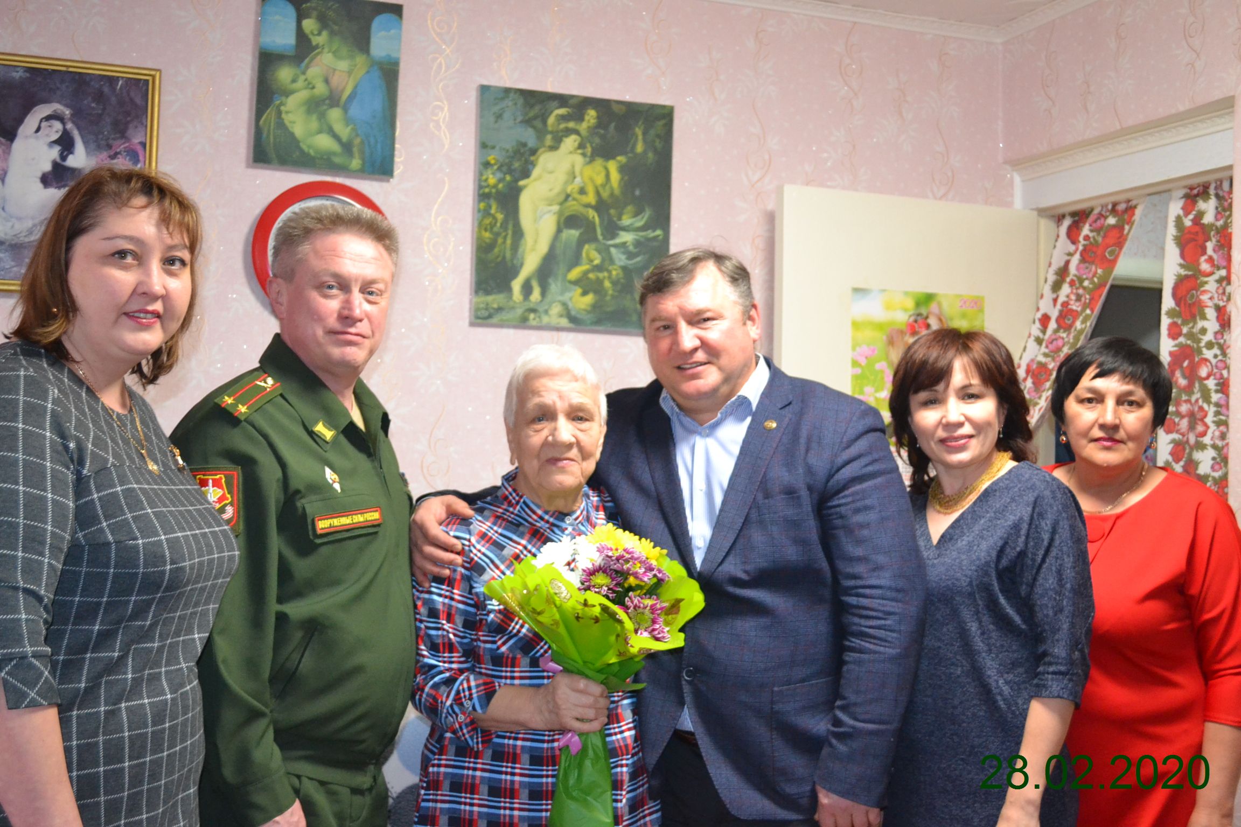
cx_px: 620
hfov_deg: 46.4
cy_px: 414
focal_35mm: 42
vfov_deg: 31.9
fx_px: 1448
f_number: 4.5
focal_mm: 28
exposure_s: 1/60
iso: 2000
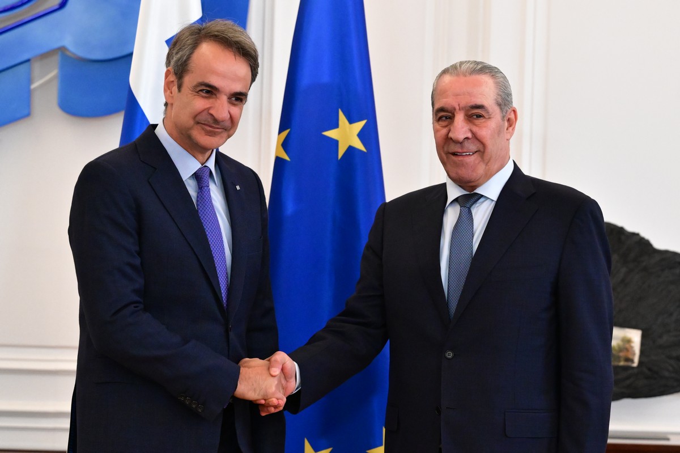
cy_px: 226
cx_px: 340
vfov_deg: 10.5
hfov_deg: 15.8
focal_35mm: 130
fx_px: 2454
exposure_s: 1/500
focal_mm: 130
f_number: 4
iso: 8000
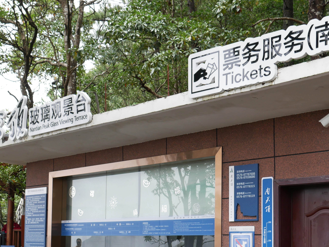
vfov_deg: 22.6
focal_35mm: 64
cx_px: 135
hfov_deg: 30.2
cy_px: 199
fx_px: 608
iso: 200
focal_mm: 18
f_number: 5.6
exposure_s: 1/200
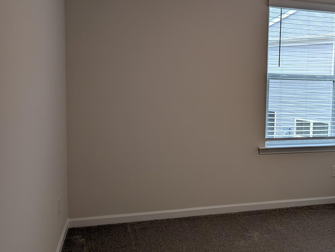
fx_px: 388
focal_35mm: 40
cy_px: 116
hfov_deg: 44.6
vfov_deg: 36.0
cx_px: 264
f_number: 1.68
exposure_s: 1/60
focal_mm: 6.9
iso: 26
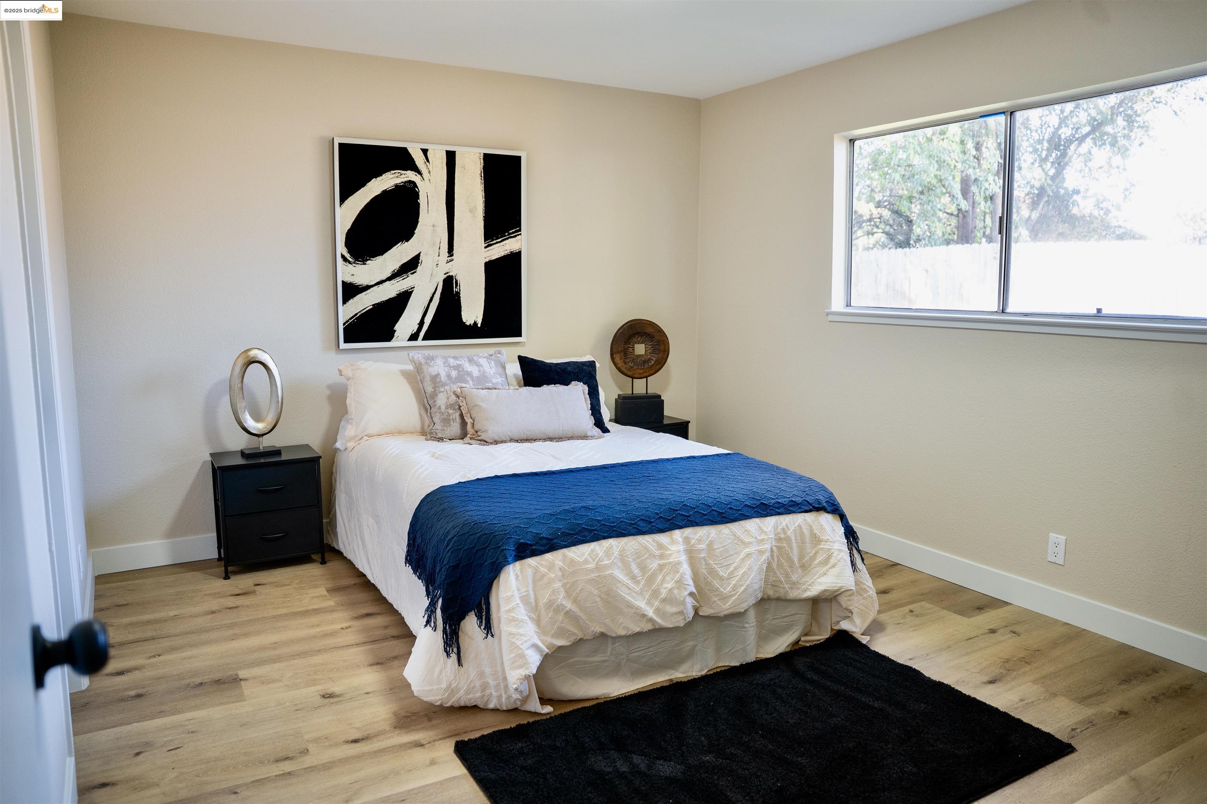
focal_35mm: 24
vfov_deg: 53.1
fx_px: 805
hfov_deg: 73.7
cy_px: 402
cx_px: 604
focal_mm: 24
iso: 1000
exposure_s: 1/160
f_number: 2.8
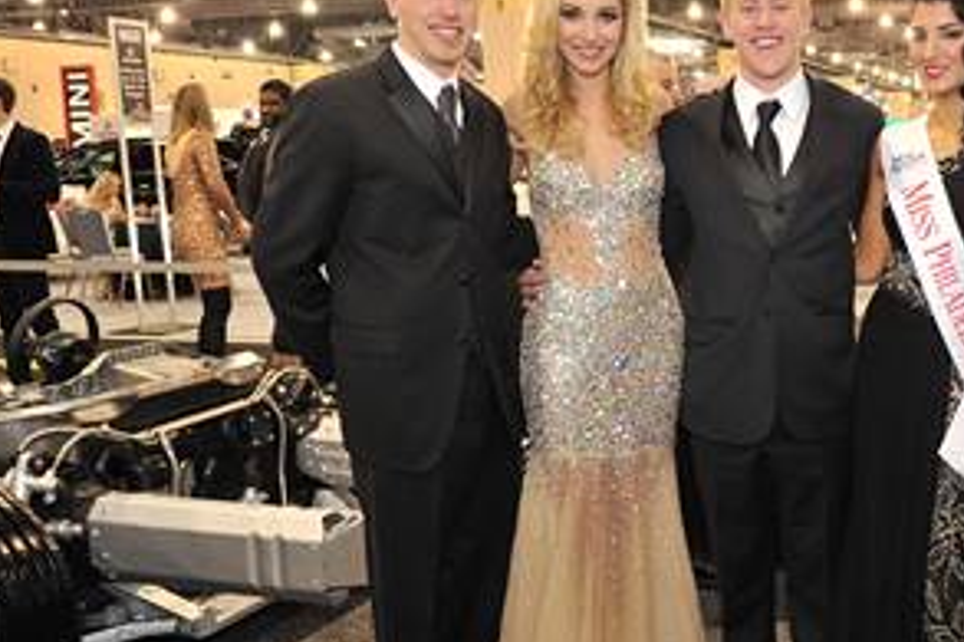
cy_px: 365
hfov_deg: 41.6
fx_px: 1204
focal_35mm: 45
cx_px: 780
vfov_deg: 29.8
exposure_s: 1/40
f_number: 6.3
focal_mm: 24
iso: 1250
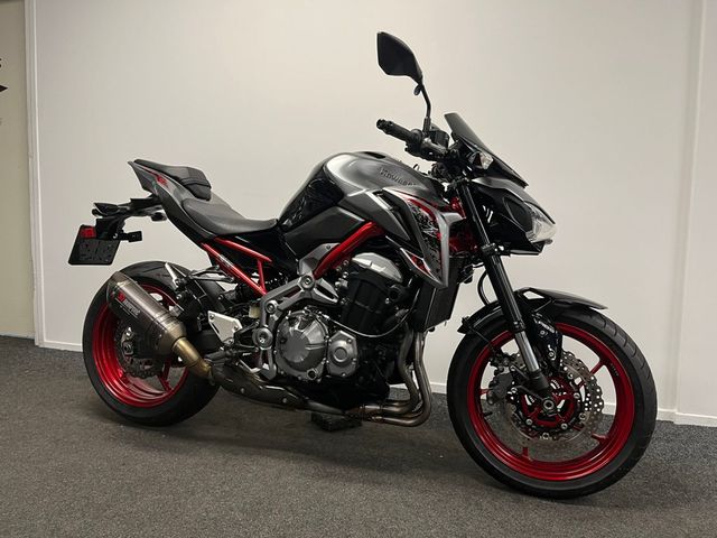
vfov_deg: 53.1
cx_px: 358
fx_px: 539
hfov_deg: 67.3
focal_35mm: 26
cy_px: 269
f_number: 1.6
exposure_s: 1/50
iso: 100
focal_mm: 5.1
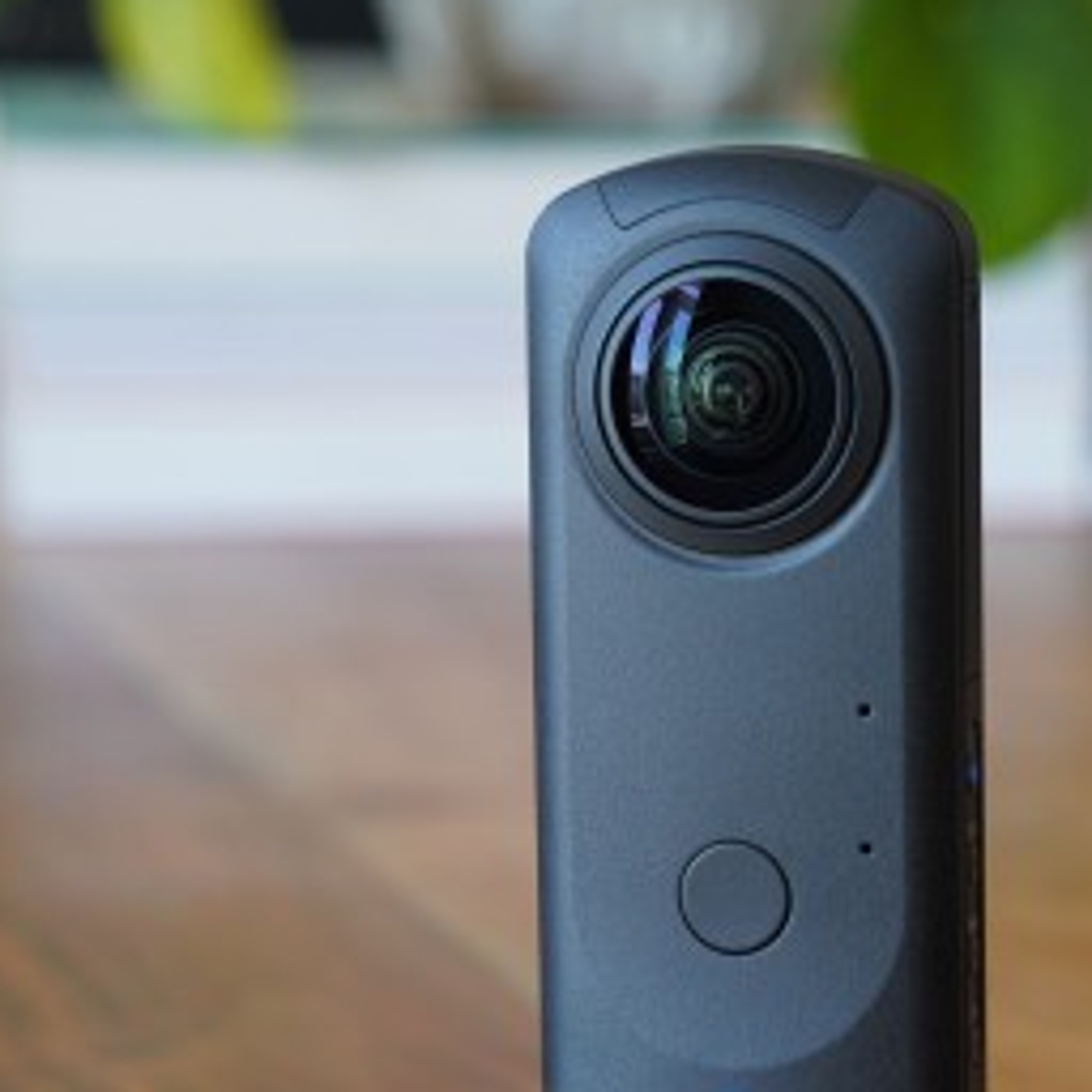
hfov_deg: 9.8
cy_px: 751
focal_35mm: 179
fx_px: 6389
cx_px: 751
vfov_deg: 9.8
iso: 800
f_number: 6.3
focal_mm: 90
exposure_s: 1/40
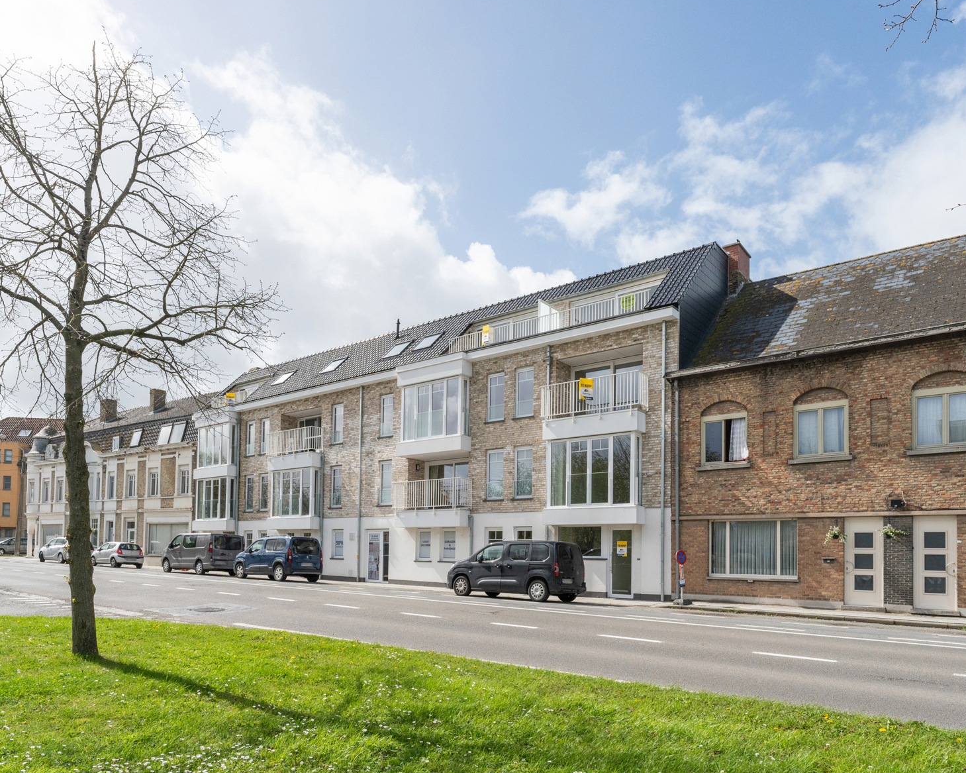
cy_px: 378
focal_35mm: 22
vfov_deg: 62.3
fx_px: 639
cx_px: 468
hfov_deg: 74.2
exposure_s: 1/1250
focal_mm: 19.3
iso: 800
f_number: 13
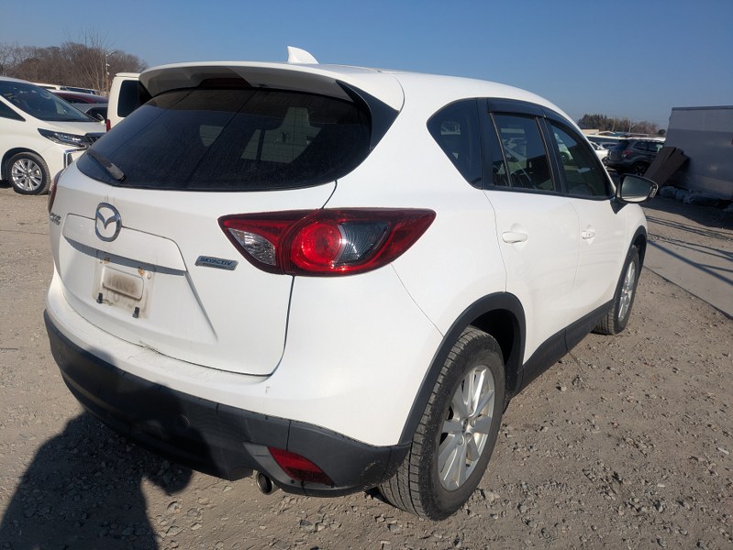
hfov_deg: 69.4
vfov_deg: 54.9
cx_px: 366
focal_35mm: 25
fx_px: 530
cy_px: 275
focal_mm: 5.43
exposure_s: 1/4739
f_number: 1.89
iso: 72
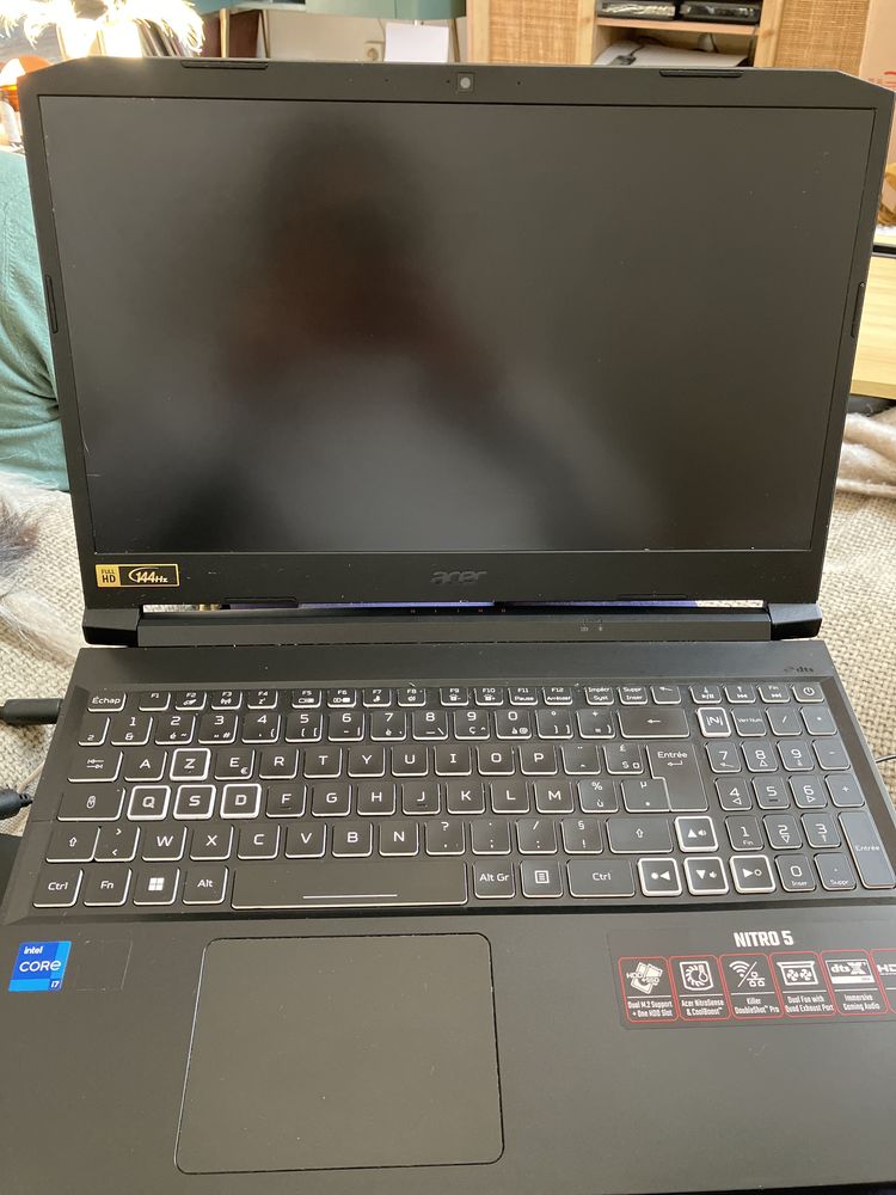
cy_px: 598
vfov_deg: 63.4
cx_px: 448
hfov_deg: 49.7
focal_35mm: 28
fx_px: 966
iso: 320
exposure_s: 1/60
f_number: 1.8
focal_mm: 3.99
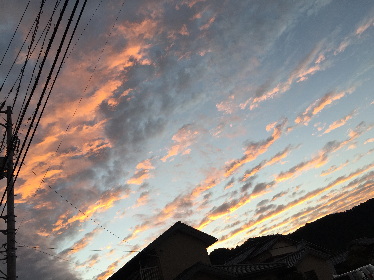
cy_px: 140
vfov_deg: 48.2
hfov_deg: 61.7
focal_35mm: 29
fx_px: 313
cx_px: 187
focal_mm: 4.15
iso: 32
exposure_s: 1/120
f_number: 2.2
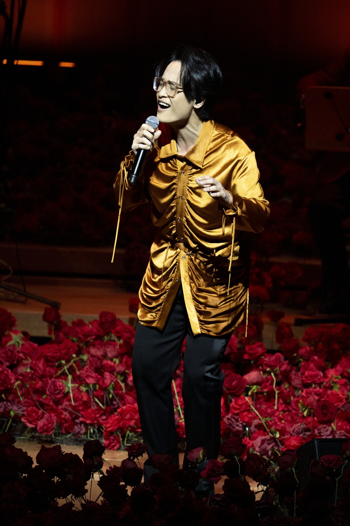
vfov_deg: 5.2
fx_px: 5833
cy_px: 263
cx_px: 175
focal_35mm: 400
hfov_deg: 3.4
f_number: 5.6
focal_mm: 400
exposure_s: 1/250
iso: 3200
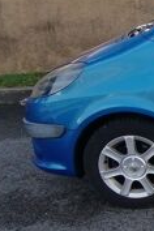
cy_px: 112
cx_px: 298
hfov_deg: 17.0
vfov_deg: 32.4
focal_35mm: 62
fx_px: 398
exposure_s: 1/293
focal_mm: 1.78
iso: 50
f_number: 2.4
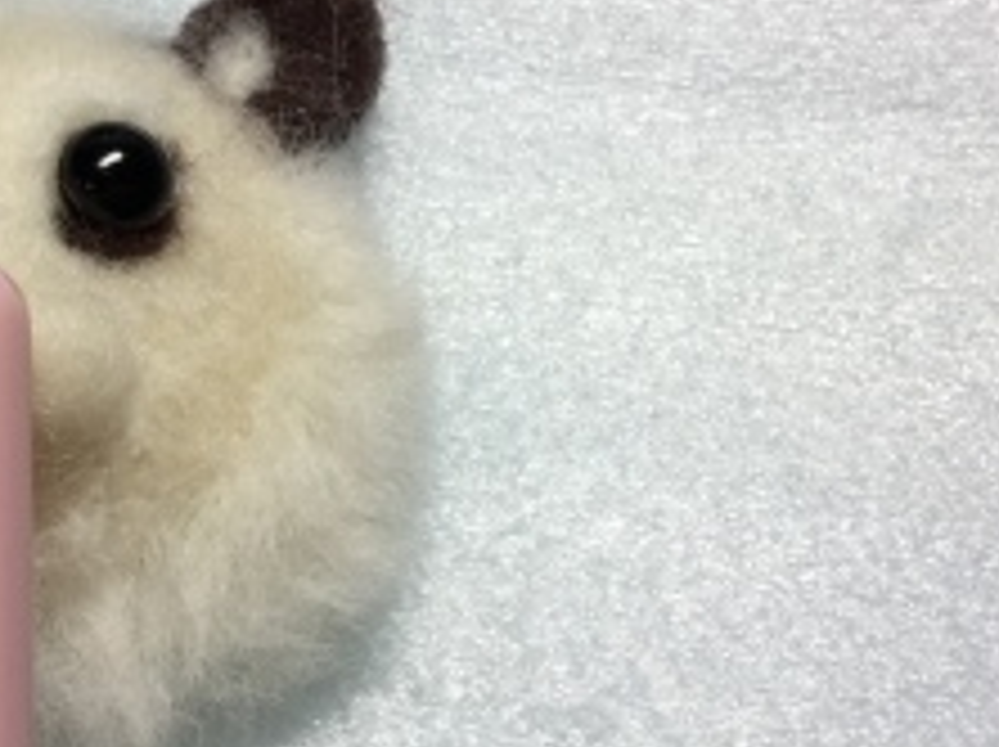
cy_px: 461
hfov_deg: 21.4
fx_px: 2566
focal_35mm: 89
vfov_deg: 16.5
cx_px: 43
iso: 25
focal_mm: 3.3
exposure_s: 1/132
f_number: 2.4
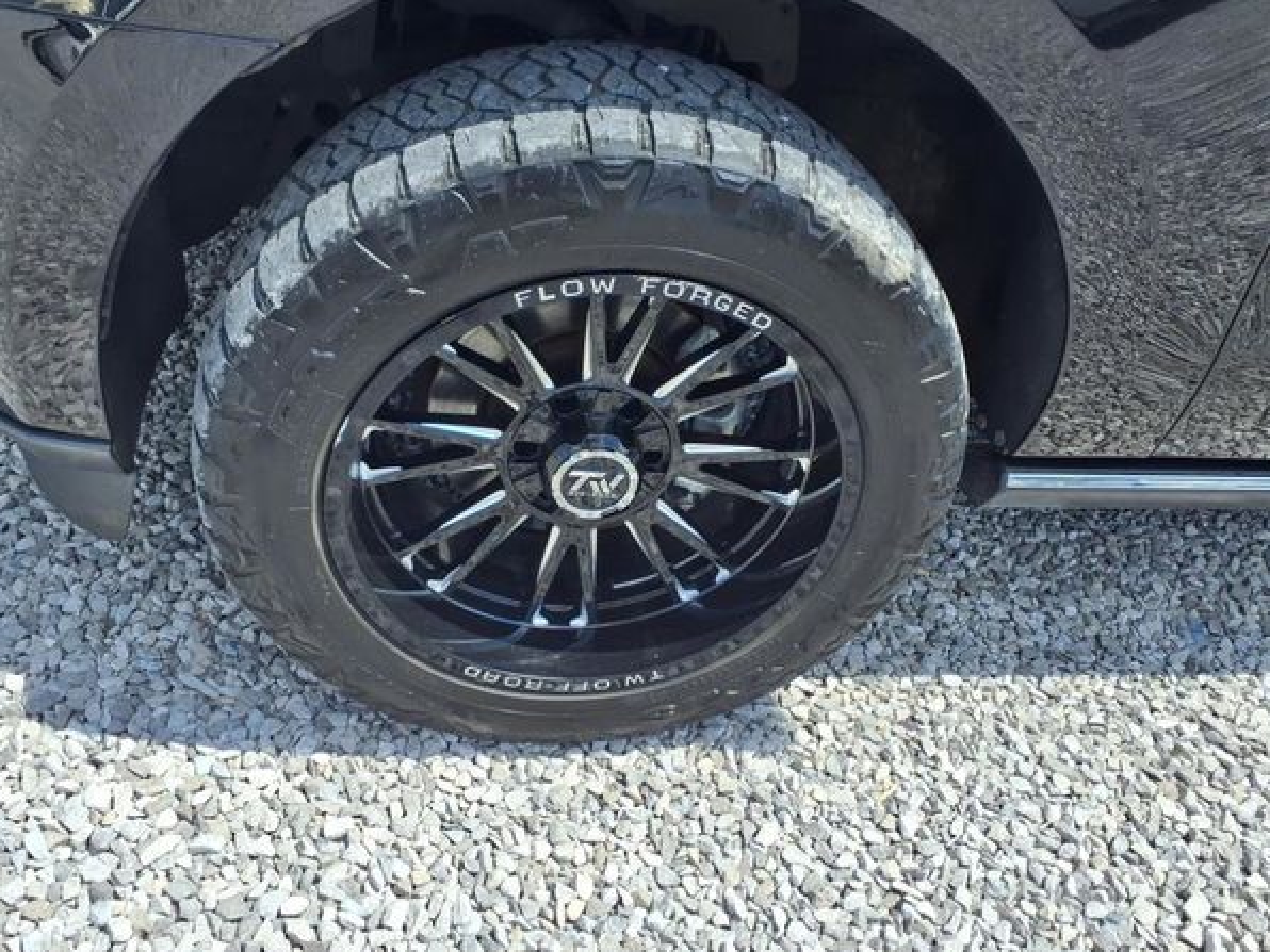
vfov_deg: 48.2
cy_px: 473
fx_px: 1064
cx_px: 614
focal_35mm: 29
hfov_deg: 61.6
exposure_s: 1/1250
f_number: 1.9
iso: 40
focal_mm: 3.58
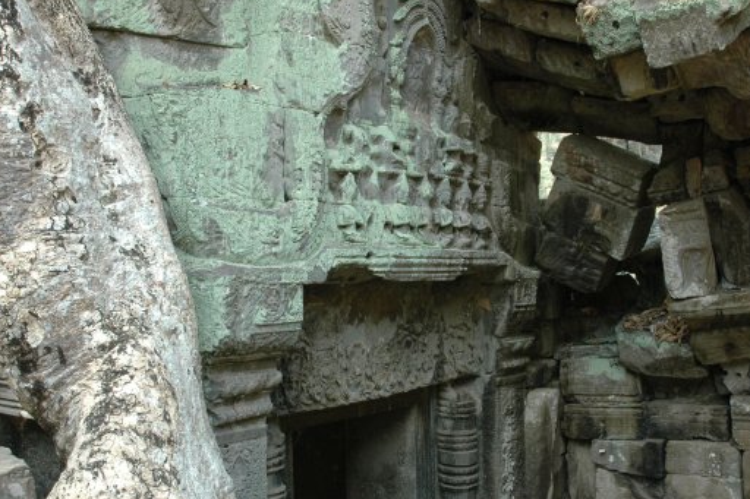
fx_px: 791
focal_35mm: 38
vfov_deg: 34.8
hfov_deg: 50.6
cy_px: 323
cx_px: 409
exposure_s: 1/125
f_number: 5.6
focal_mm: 18
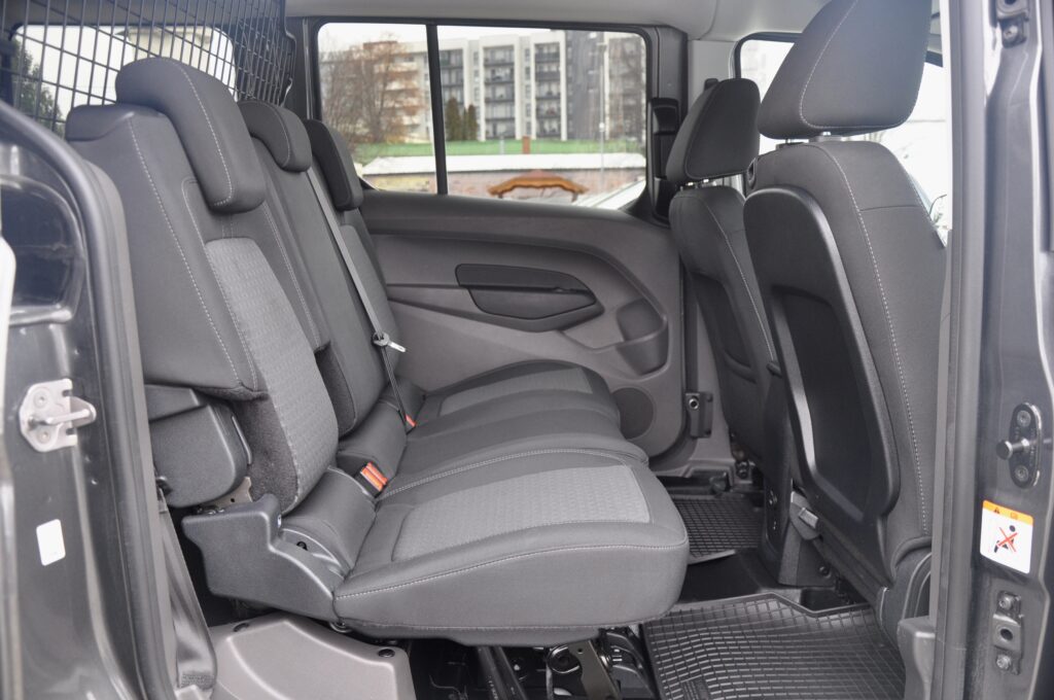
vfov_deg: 41.6
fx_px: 921
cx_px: 527
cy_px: 350
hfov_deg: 59.6
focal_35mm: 32
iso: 500
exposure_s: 1/20
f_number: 3.8
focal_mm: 21
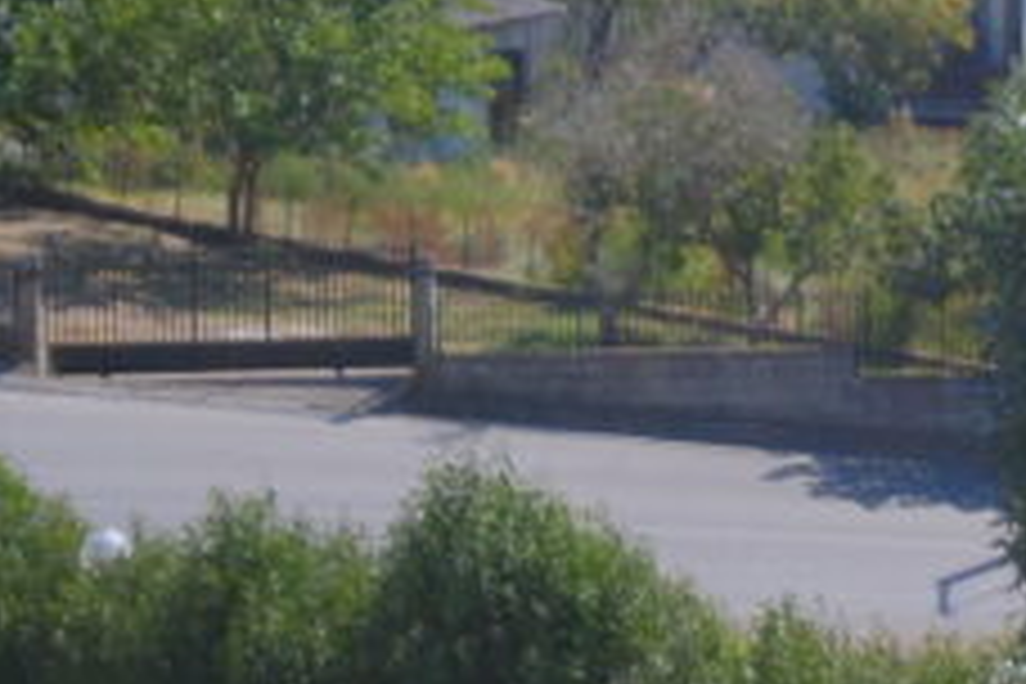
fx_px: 3790
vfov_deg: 10.0
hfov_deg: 14.3
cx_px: 1602
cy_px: -371
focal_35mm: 133
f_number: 4
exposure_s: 1/4000
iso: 640
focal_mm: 24
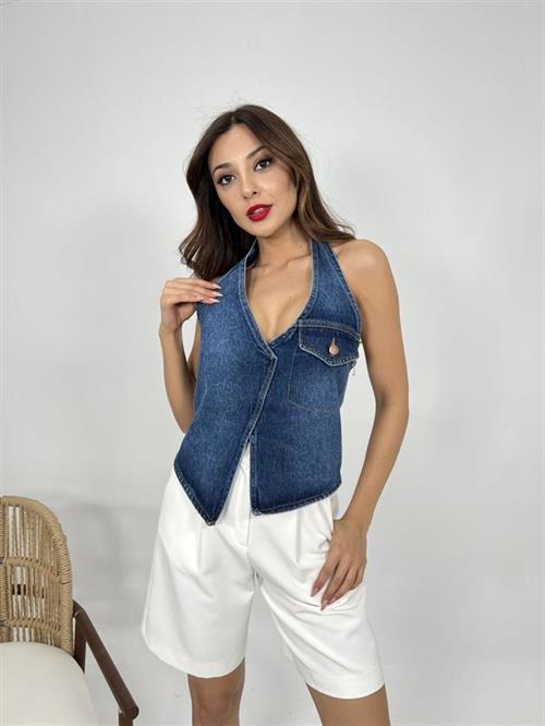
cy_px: 363
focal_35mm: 26
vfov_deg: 67.3
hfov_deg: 53.1
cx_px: 272
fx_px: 545
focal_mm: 5.7
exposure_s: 1/100
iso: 40
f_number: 1.5
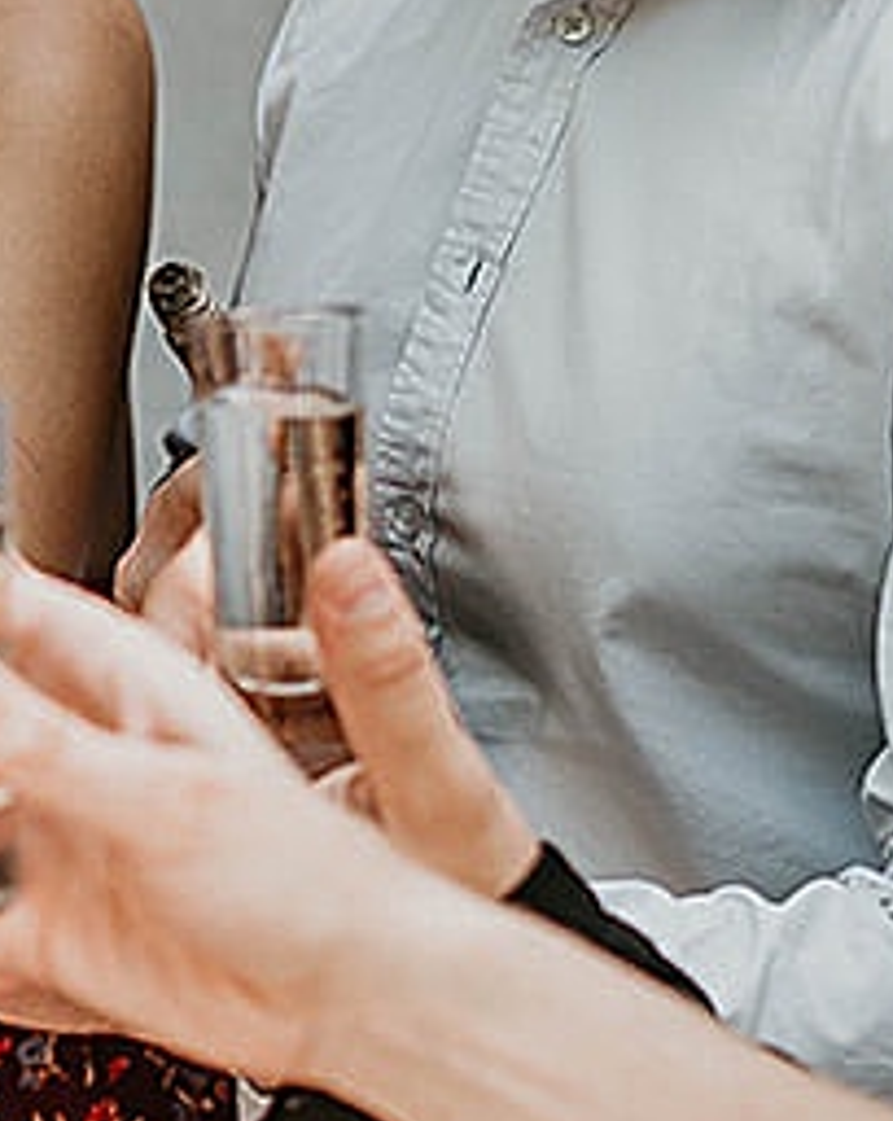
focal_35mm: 141
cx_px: -241
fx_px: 4669
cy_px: 1058
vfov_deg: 13.5
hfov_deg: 10.7
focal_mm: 24
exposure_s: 1/400
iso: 100
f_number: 1.8
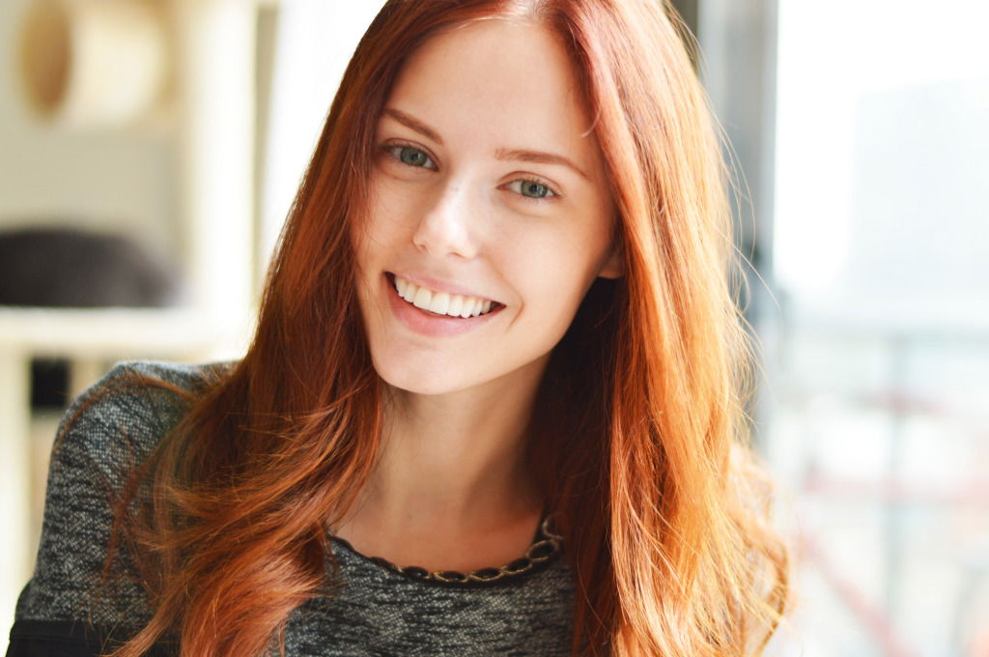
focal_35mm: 75
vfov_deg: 18.1
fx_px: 2058
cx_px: 494
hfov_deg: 27.0
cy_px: 328
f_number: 1.8
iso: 200
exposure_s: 1/80
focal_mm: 50
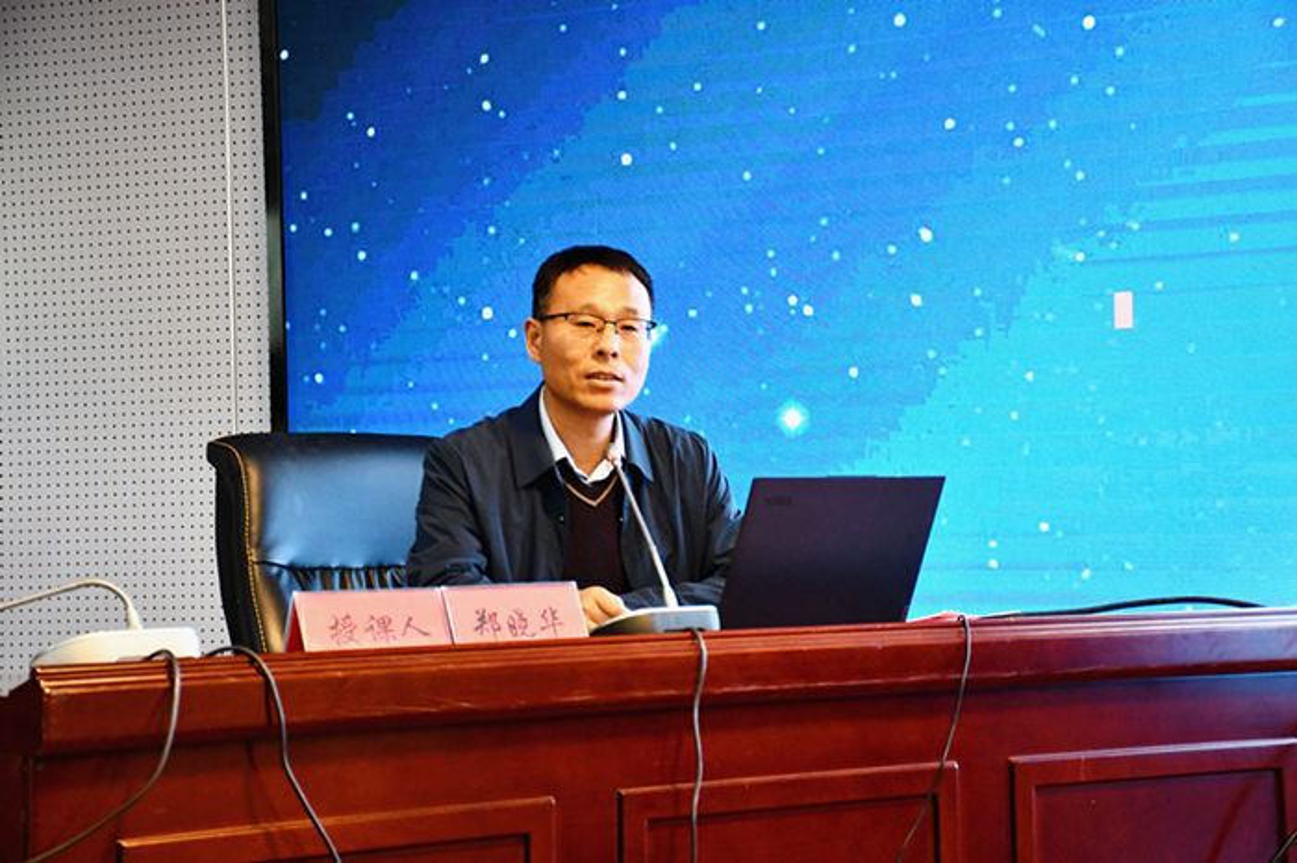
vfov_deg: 18.2
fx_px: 2701
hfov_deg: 27.0
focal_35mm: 75
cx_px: 648
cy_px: 432
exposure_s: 1/100
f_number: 4.8
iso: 3200
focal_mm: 50
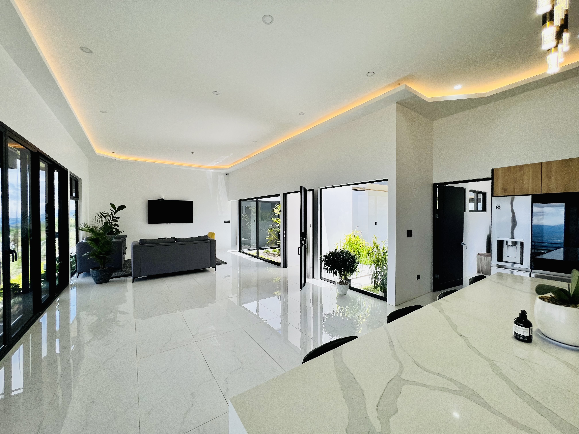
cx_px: 290
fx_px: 217
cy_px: 217
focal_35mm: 13
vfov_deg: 89.9
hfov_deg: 106.2
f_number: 1.8
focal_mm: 1.57
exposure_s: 1/203
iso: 32
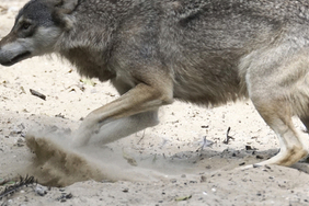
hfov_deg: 3.2
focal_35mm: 639
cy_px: 141
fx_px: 5484
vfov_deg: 2.2
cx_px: -13
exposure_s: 1/2500
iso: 640
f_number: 4
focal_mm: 150
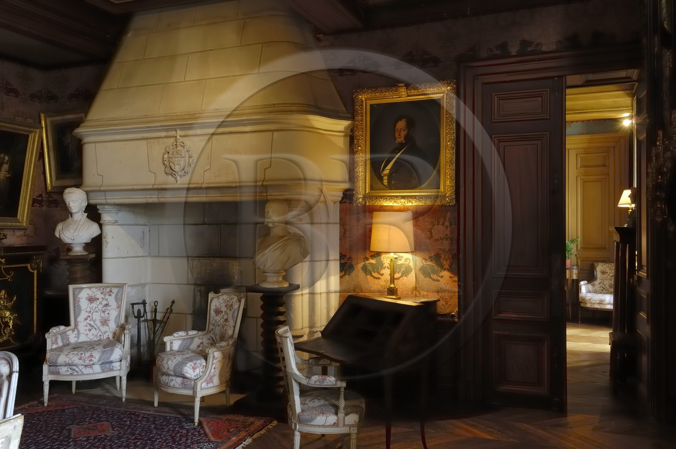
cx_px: 338
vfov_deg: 43.5
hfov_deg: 62.0
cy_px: 224
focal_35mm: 30
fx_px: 563
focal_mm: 20
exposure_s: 1.8
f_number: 13
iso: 100
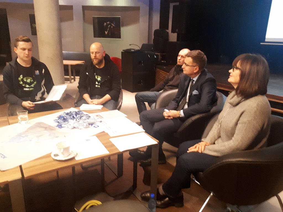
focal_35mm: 27
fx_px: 221
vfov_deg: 51.4
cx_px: 142
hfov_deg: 65.3
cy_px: 106
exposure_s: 1/17
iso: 500
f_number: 1.9
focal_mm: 3.6
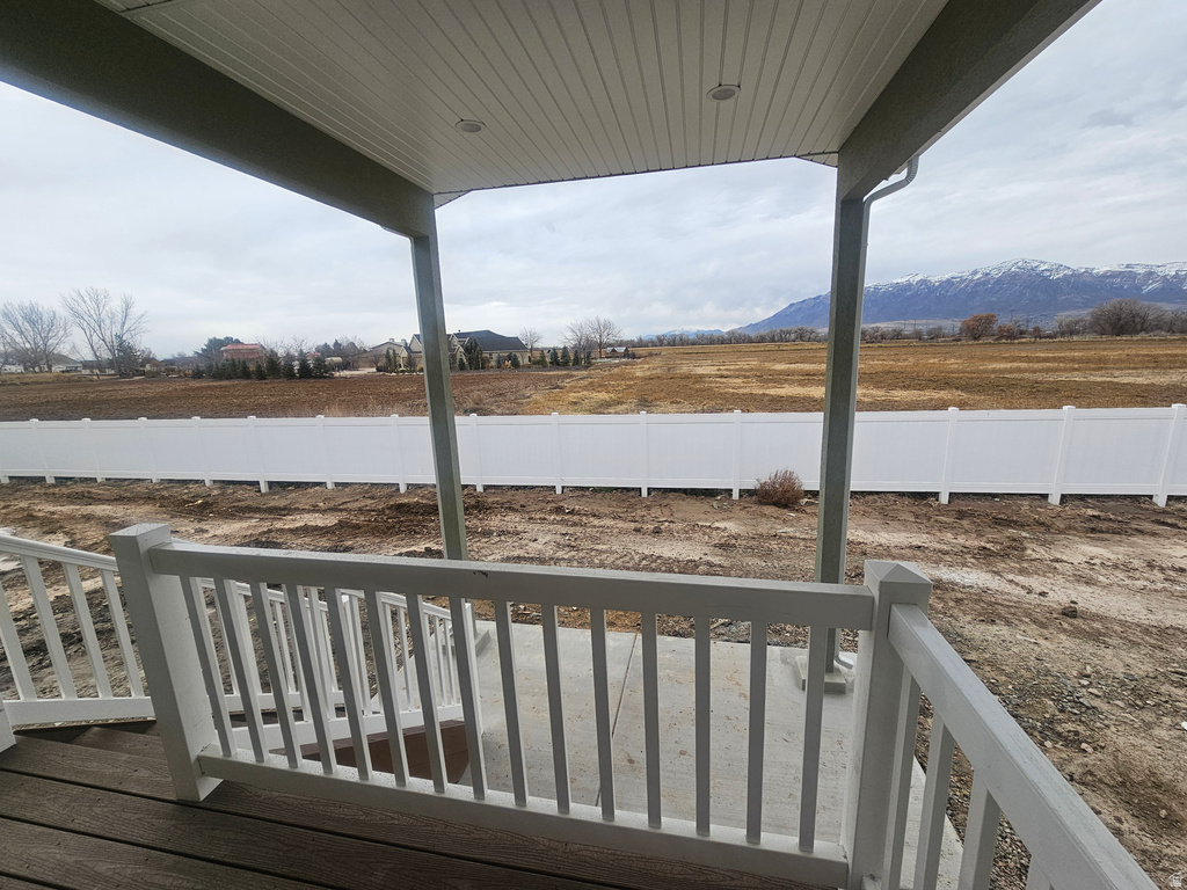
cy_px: 445
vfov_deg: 89.9
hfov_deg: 106.2
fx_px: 446
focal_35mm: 13
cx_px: 594
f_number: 2.2
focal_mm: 2.2
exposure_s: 1/313
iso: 50
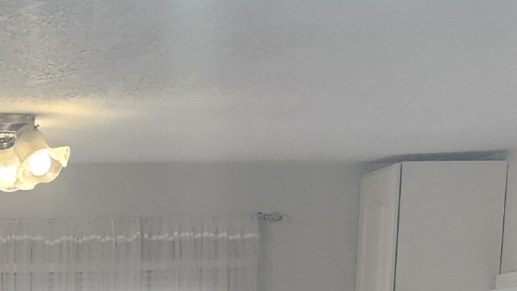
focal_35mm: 134
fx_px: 1837
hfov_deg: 15.6
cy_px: 867
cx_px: -49
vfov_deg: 7.9
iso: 200
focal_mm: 5.54
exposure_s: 1/120
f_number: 1.8
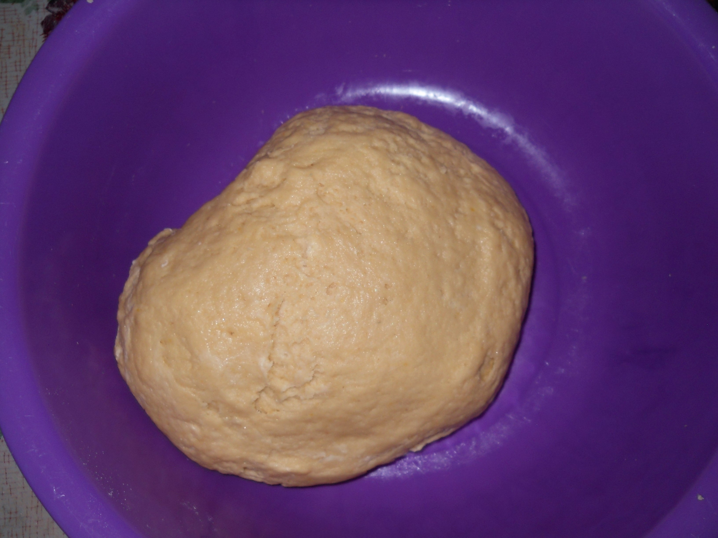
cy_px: 269
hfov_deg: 45.8
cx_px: 359
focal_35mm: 41
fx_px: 850
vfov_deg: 35.1
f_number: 5.5
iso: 80
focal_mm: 6.72
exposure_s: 1/30
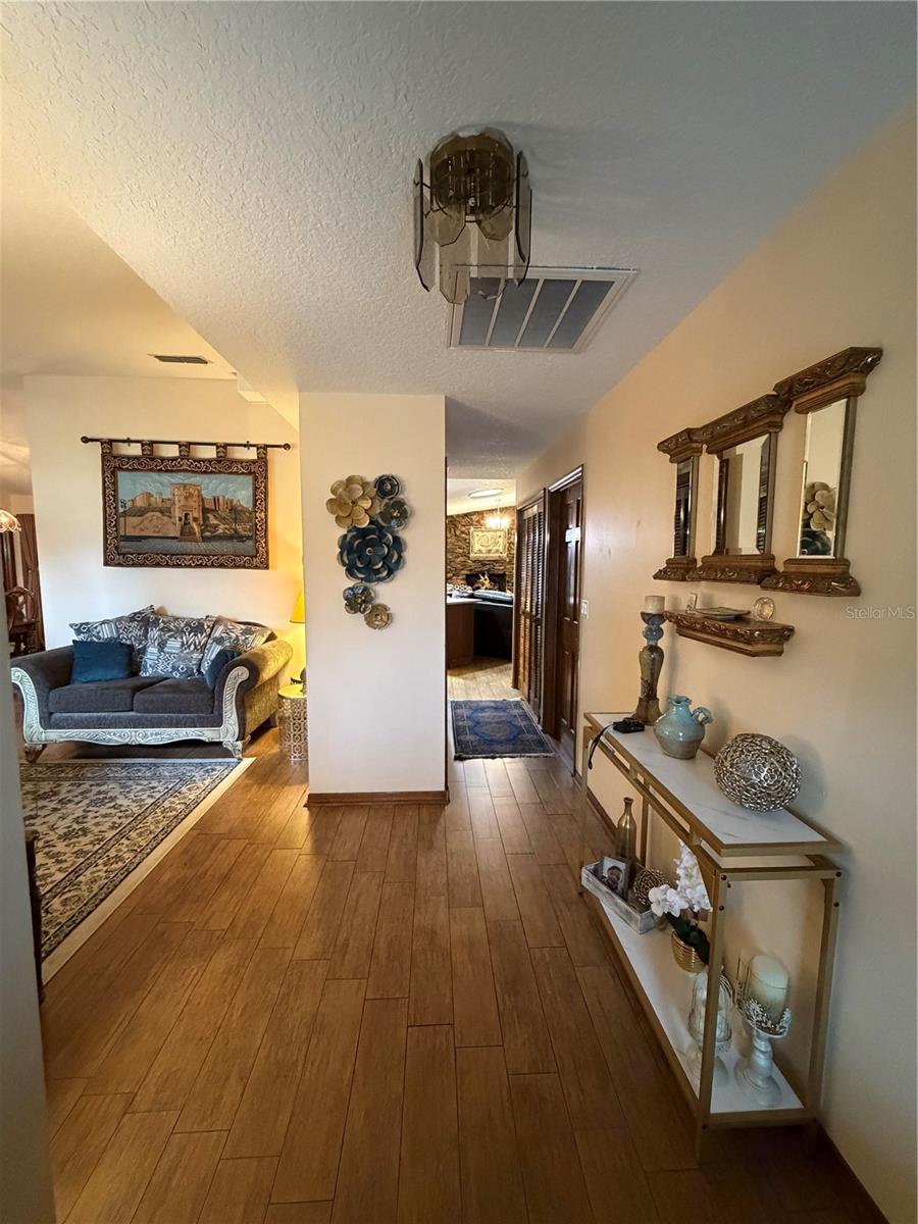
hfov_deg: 85.7
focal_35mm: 14
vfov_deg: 102.1
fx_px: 495
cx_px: 459
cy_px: 612
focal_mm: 2.22
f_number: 2.2
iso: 1000
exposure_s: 1/60
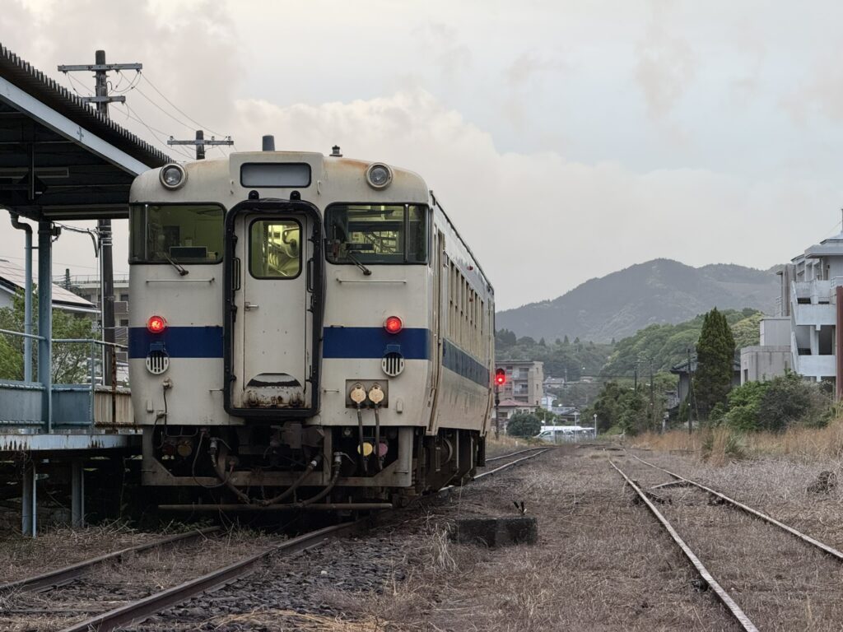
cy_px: 316
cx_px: 422
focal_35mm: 120
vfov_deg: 12.3
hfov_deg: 16.4
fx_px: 2922
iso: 200
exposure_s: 1/99
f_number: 2.8
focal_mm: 15.66
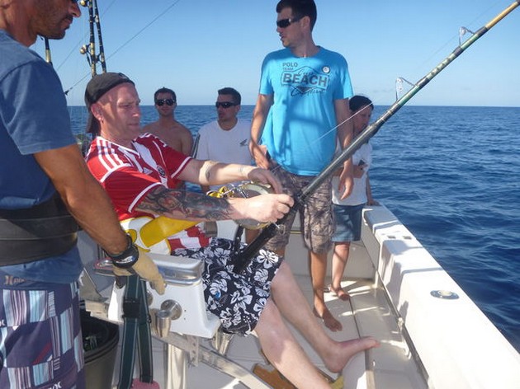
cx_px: 260
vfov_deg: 49.7
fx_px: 420
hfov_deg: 63.5
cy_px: 194
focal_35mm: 28
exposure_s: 1/800
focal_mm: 4.9
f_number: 3.3
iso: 100
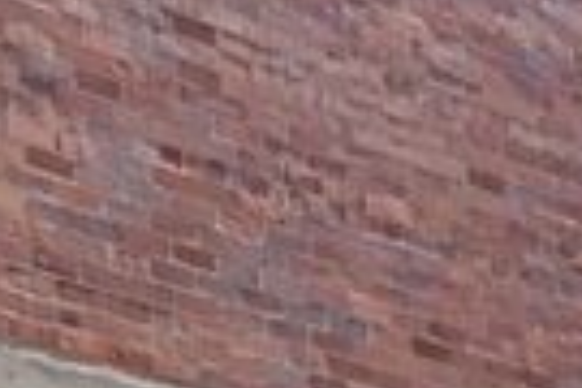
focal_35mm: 149
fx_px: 2409
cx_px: -440
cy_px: 1145
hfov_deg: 12.6
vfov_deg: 8.0
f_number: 9
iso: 200
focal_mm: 14
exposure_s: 1/200
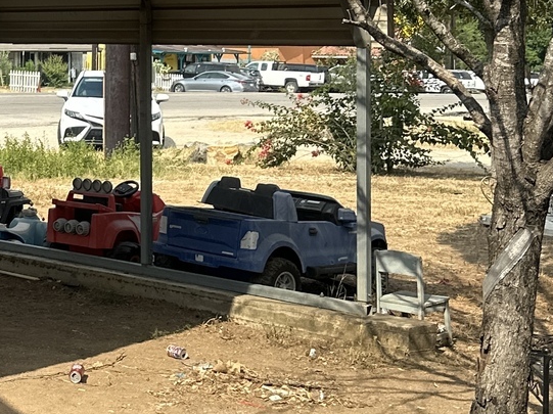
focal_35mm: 64
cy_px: 50
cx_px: -56
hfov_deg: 27.7
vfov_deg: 22.4
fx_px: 1022
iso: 80
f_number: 1.78
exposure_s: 1/4348
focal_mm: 6.86
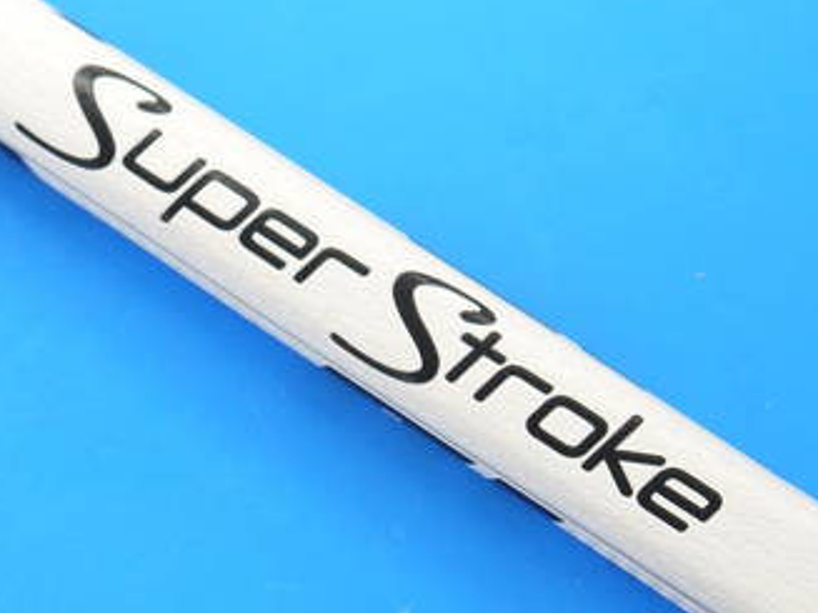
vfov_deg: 15.7
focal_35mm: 94
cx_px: 185
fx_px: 2220
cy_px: 213
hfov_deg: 20.7
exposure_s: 1/60
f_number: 4.5
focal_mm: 24
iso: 320
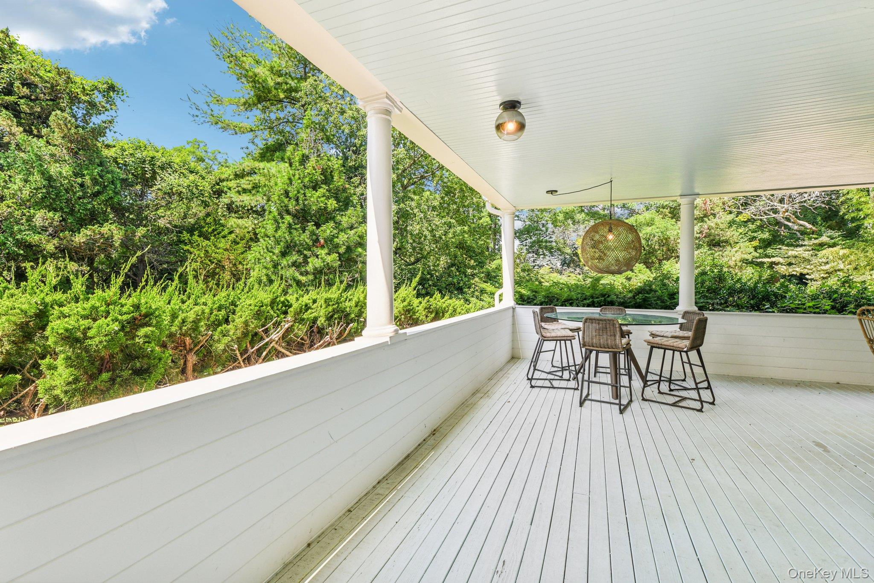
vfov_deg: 73.7
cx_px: 437
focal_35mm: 16
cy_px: 292
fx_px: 388
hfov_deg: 96.7
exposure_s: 1/320
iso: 400
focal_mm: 16
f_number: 8
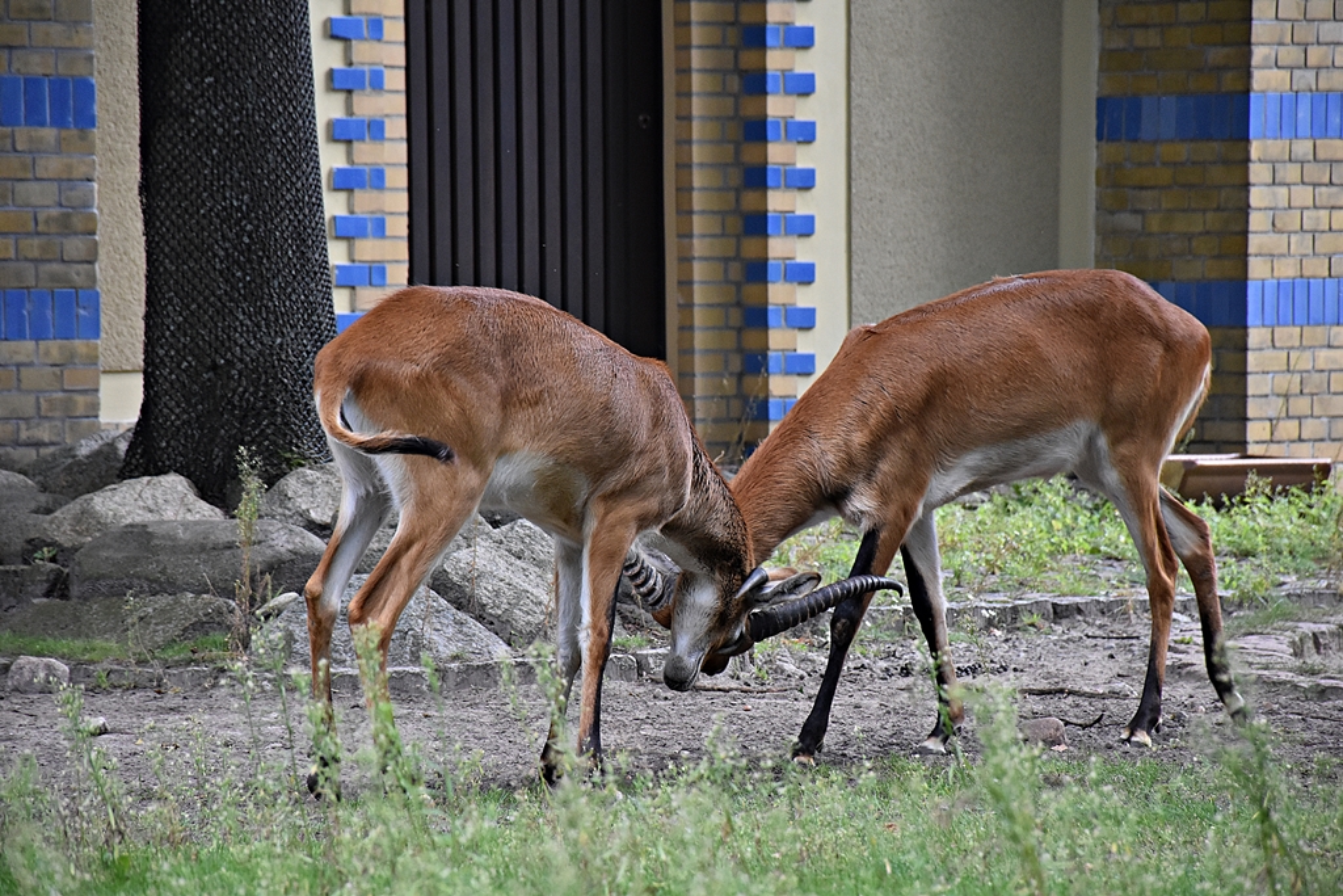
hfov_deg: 9.8
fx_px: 7835
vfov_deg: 6.5
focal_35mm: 210
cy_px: 448
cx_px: 672
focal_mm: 140
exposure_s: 1/500
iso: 1800
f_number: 5.6
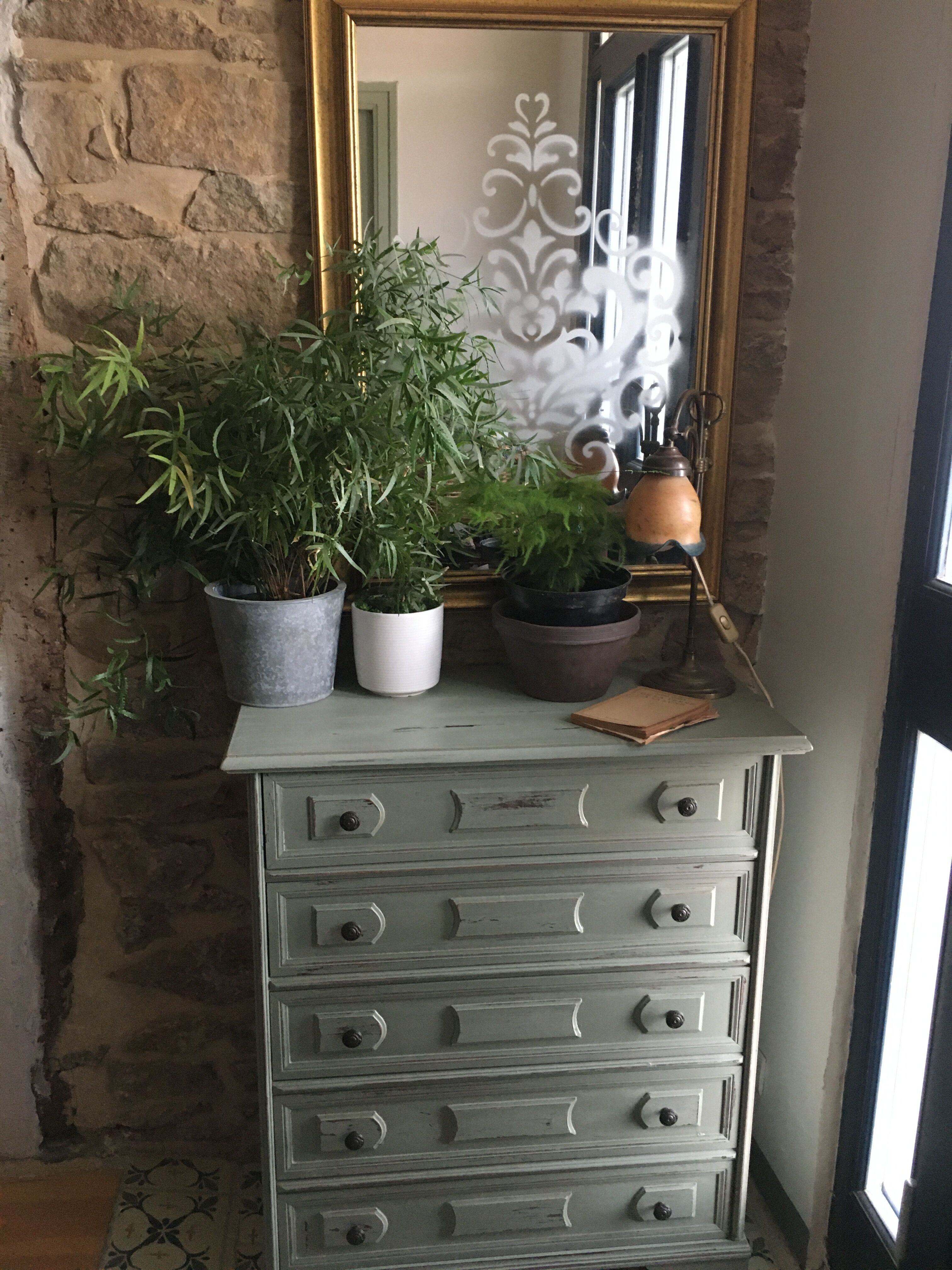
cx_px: 476
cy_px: 635
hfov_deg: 48.2
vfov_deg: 61.7
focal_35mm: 29
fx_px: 1063
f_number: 2.2
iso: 200
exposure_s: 1/17
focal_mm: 4.15
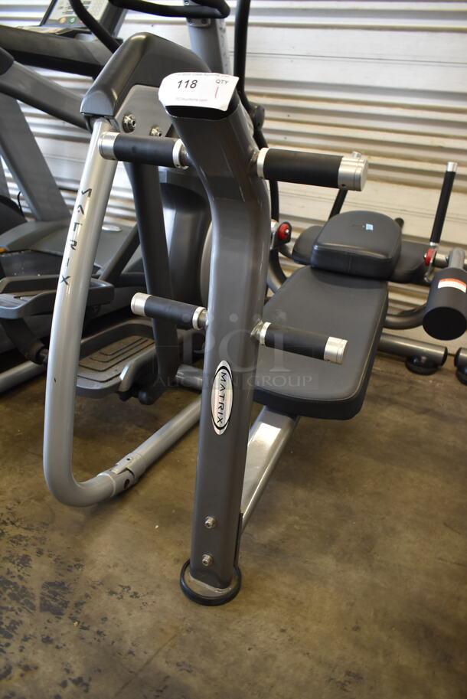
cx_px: 234
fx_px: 525
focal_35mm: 27
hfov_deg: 48.0
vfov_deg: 67.3
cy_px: 350
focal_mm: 18
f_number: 3.5
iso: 400
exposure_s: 1/30
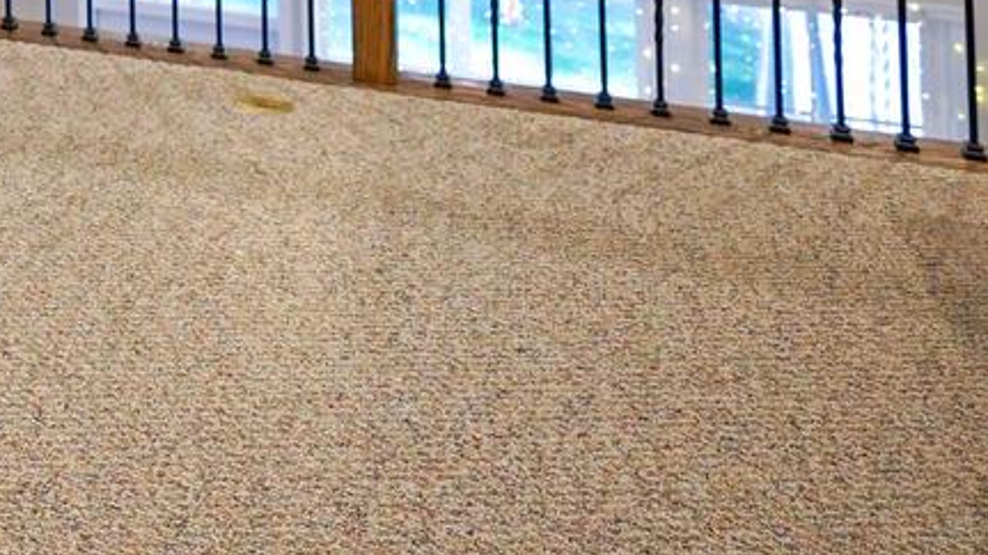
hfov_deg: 31.0
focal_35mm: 56
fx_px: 1466
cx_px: -215
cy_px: -472
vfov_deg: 17.2
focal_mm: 16
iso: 640
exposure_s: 1/60
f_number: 3.2
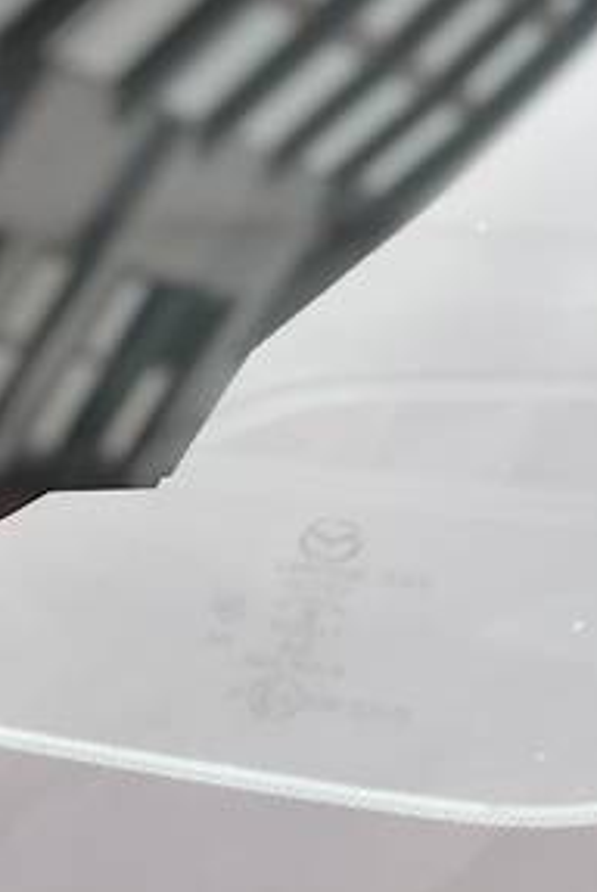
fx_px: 4094
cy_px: 227
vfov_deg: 12.4
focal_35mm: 165
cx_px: 196
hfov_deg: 8.3
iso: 32
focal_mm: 6.6
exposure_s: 1/120
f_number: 2.8
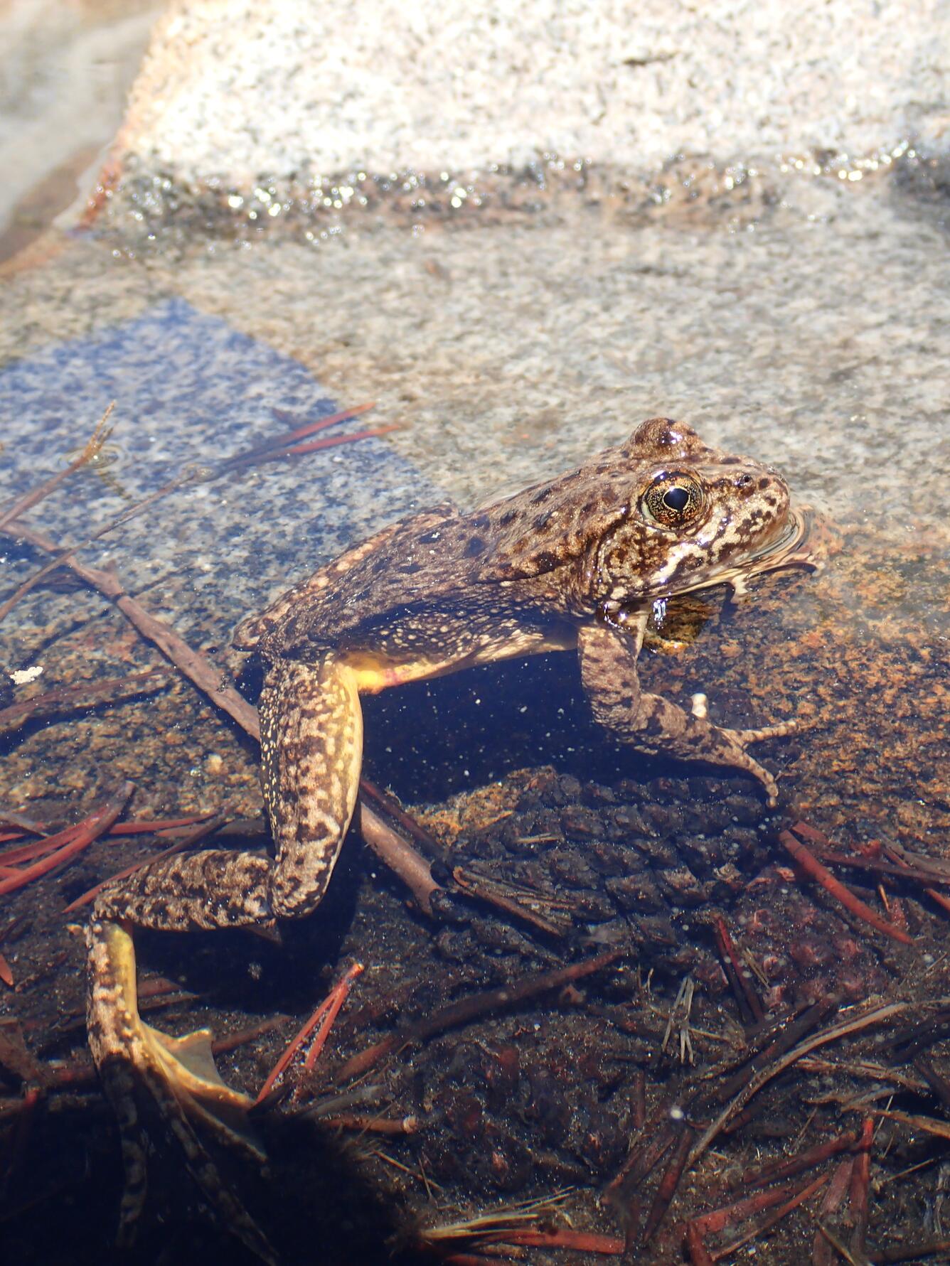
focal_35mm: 46
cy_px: 633
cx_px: 475
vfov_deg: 41.2
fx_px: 1683
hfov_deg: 31.5
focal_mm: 8.41
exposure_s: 1/640
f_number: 4.5
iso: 200
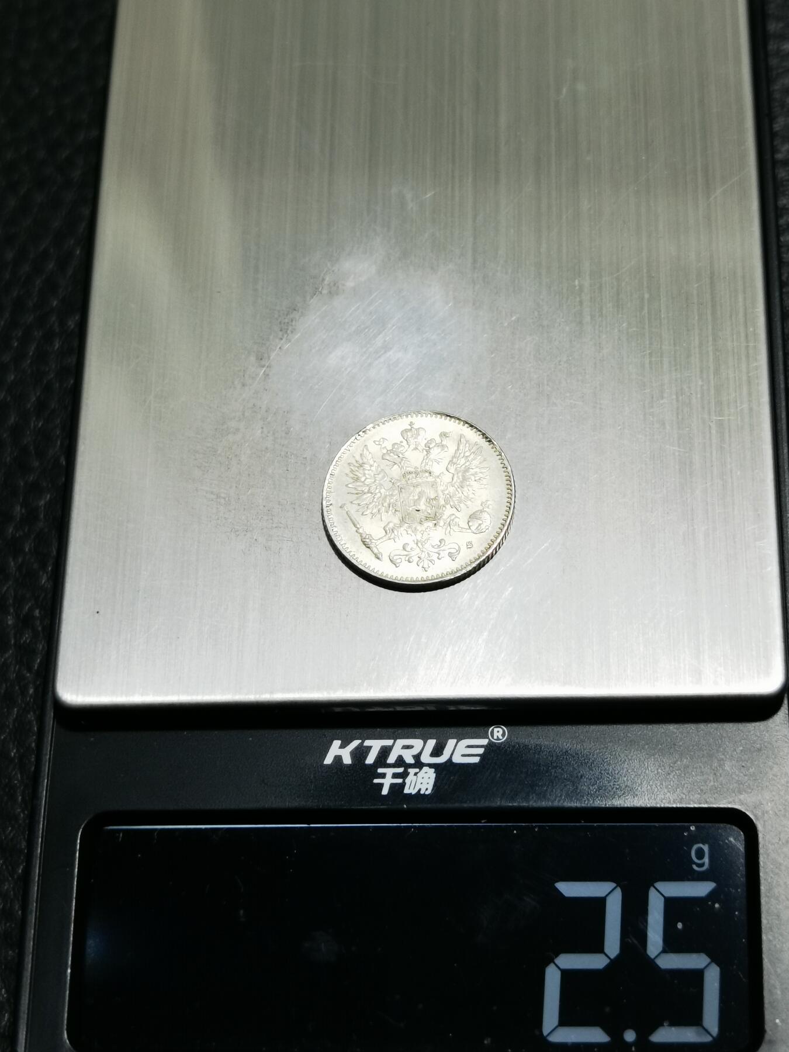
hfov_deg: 22.9
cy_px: 526
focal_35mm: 64
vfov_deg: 30.3
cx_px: 394
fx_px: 1945
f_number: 1.9
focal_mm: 6.67
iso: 100
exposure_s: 1/100
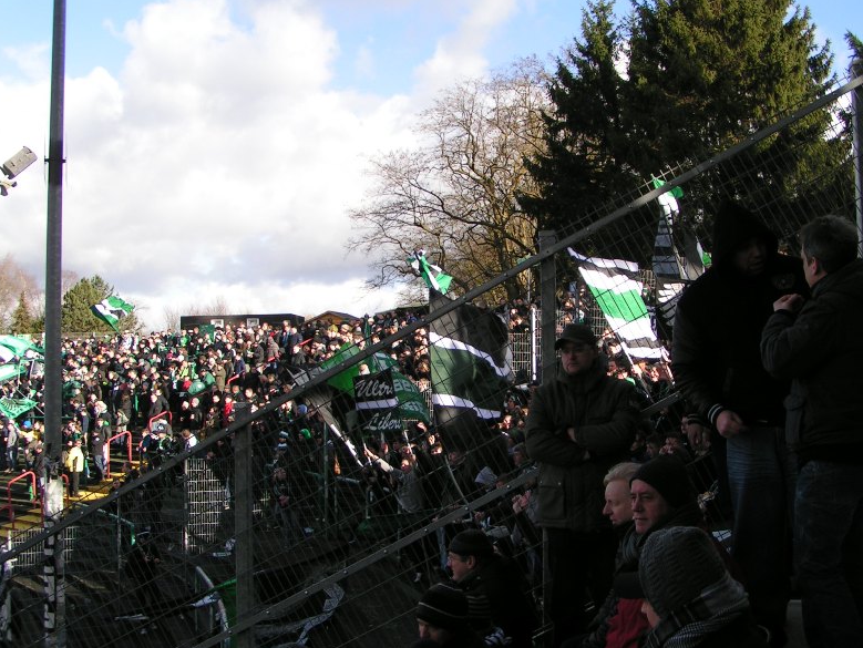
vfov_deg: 36.8
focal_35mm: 39
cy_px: 328
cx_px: 438
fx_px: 973
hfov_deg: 47.8
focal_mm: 5.8
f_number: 5.6
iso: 50
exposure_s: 1/160
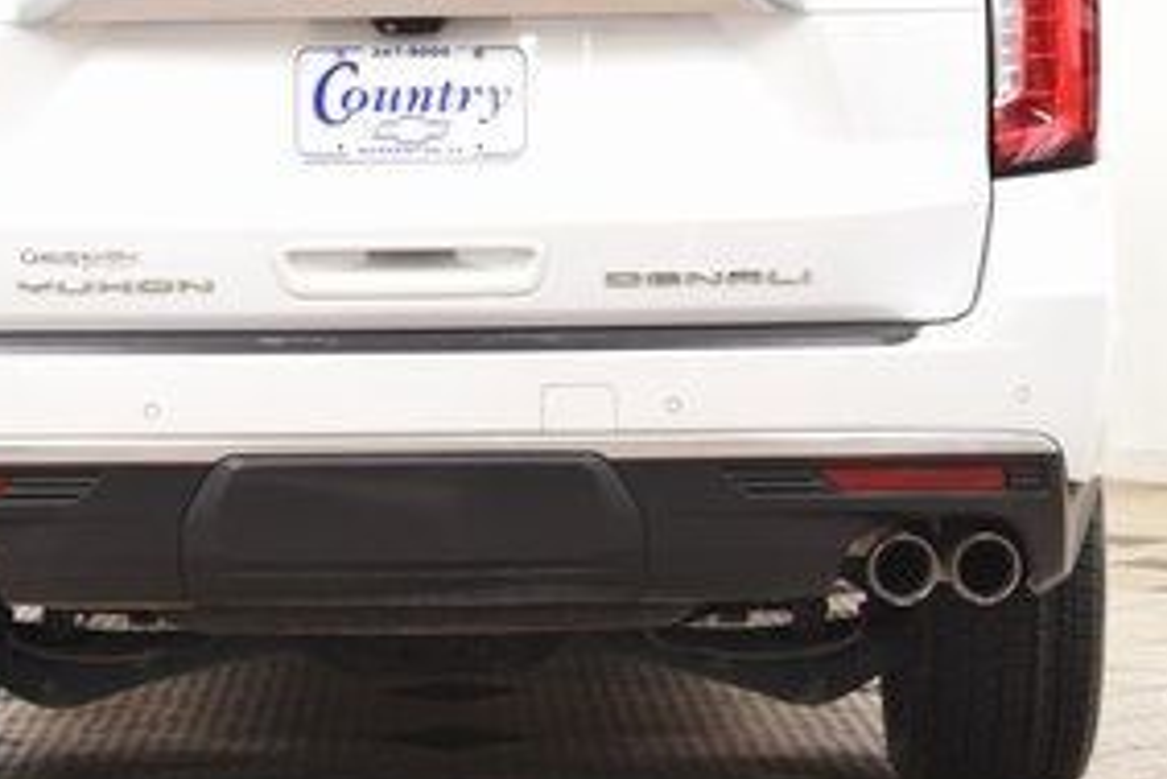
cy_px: 200
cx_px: 408
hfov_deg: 16.7
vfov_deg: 11.2
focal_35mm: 122
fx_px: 3957
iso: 1600
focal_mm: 36
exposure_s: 1/60
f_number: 5.6
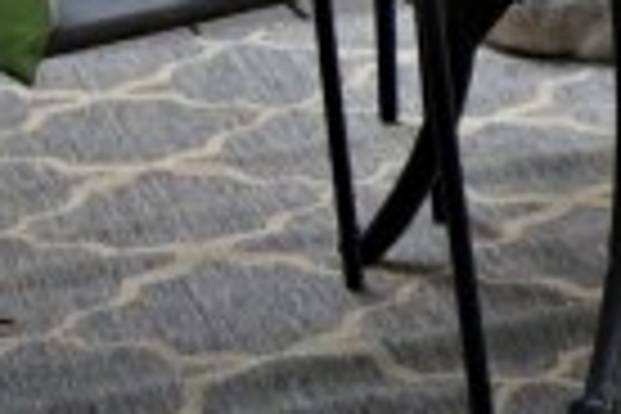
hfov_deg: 8.5
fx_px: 3829
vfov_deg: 6.1
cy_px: -344
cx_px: 1467
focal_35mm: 222
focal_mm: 20
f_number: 3.5
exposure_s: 1/1000
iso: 400
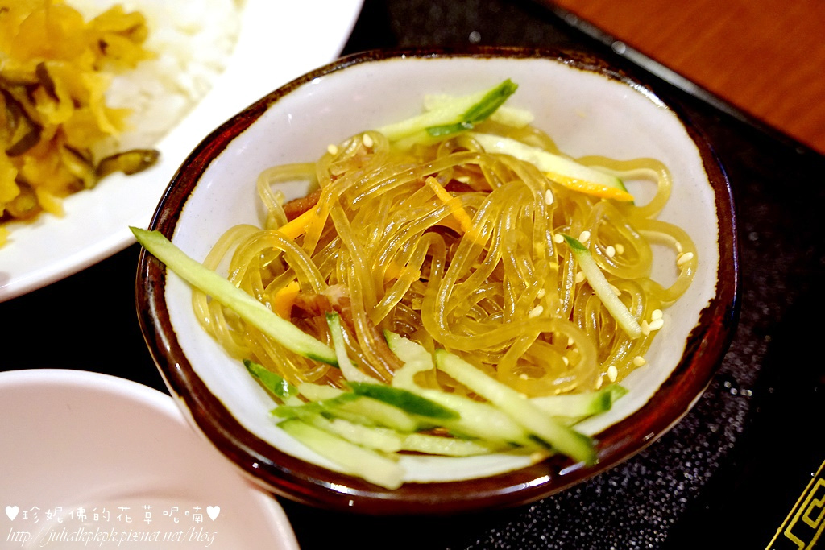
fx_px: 825
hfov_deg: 53.1
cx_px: 412
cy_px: 275
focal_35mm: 36
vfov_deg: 36.9
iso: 1600
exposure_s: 1/30
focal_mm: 24
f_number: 4
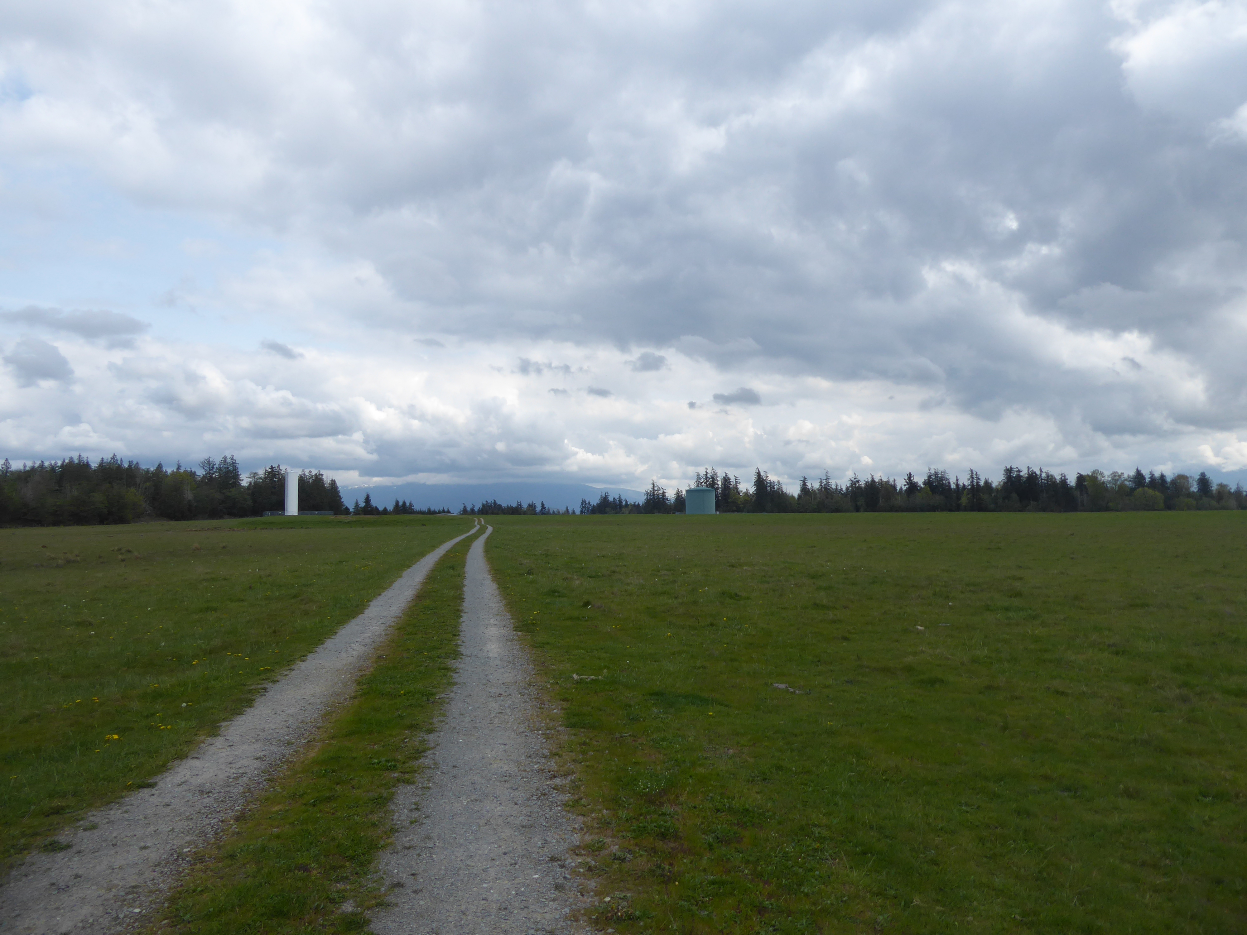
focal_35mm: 24
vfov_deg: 56.8
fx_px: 865
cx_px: 624
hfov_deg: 71.6
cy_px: 468
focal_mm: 4.3
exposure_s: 1/800
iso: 80
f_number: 3.3
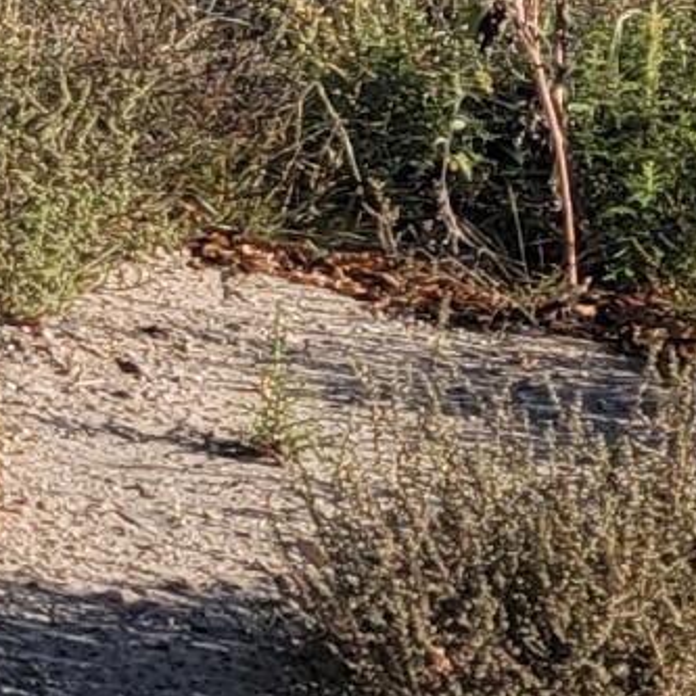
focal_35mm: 191
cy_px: -295
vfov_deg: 9.0
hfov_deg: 8.0
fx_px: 4345
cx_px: -1275
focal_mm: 6.7
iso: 16
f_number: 1.8
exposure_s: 1/1038
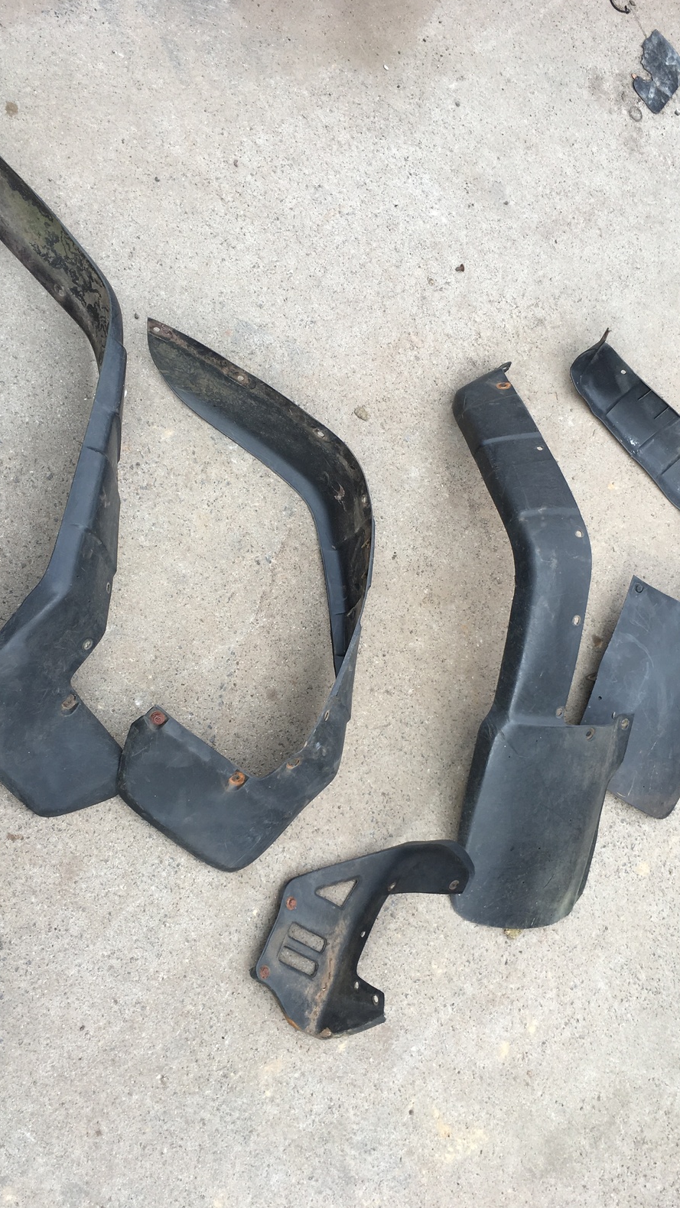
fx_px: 1026
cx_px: 330
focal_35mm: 32
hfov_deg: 36.7
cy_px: 606
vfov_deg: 61.0
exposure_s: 1/379
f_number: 2.2
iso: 25
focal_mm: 4.15
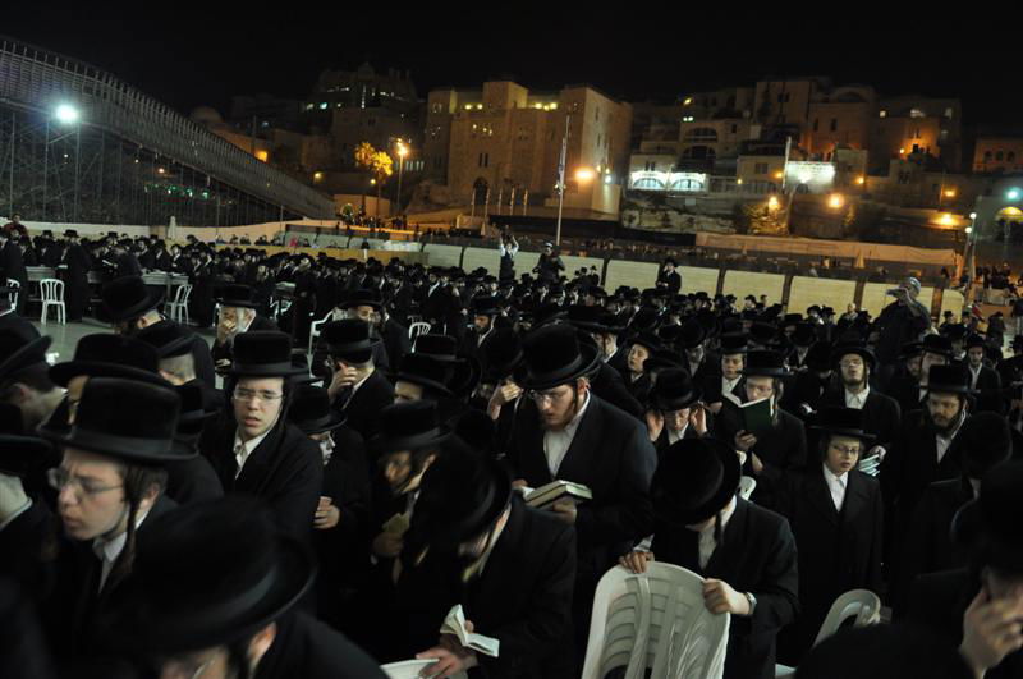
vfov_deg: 50.3
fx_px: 724
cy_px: 340
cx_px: 512
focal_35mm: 26
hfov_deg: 70.5
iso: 500
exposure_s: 1/40
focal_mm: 17
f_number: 2.8
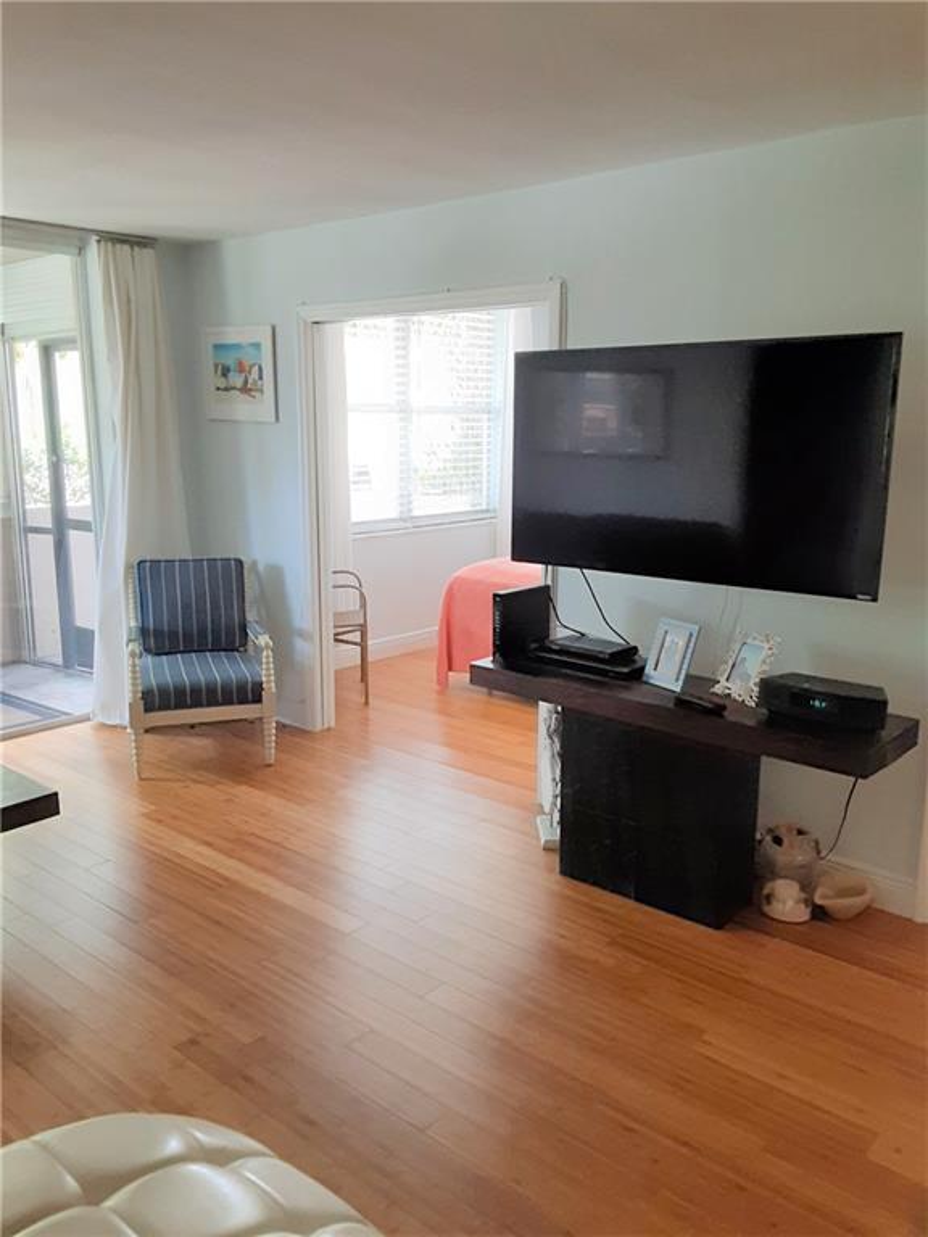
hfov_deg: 51.4
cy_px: 618
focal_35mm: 27
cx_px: 464
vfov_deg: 65.3
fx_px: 965
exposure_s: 1/60
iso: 200
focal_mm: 2.91
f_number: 1.9
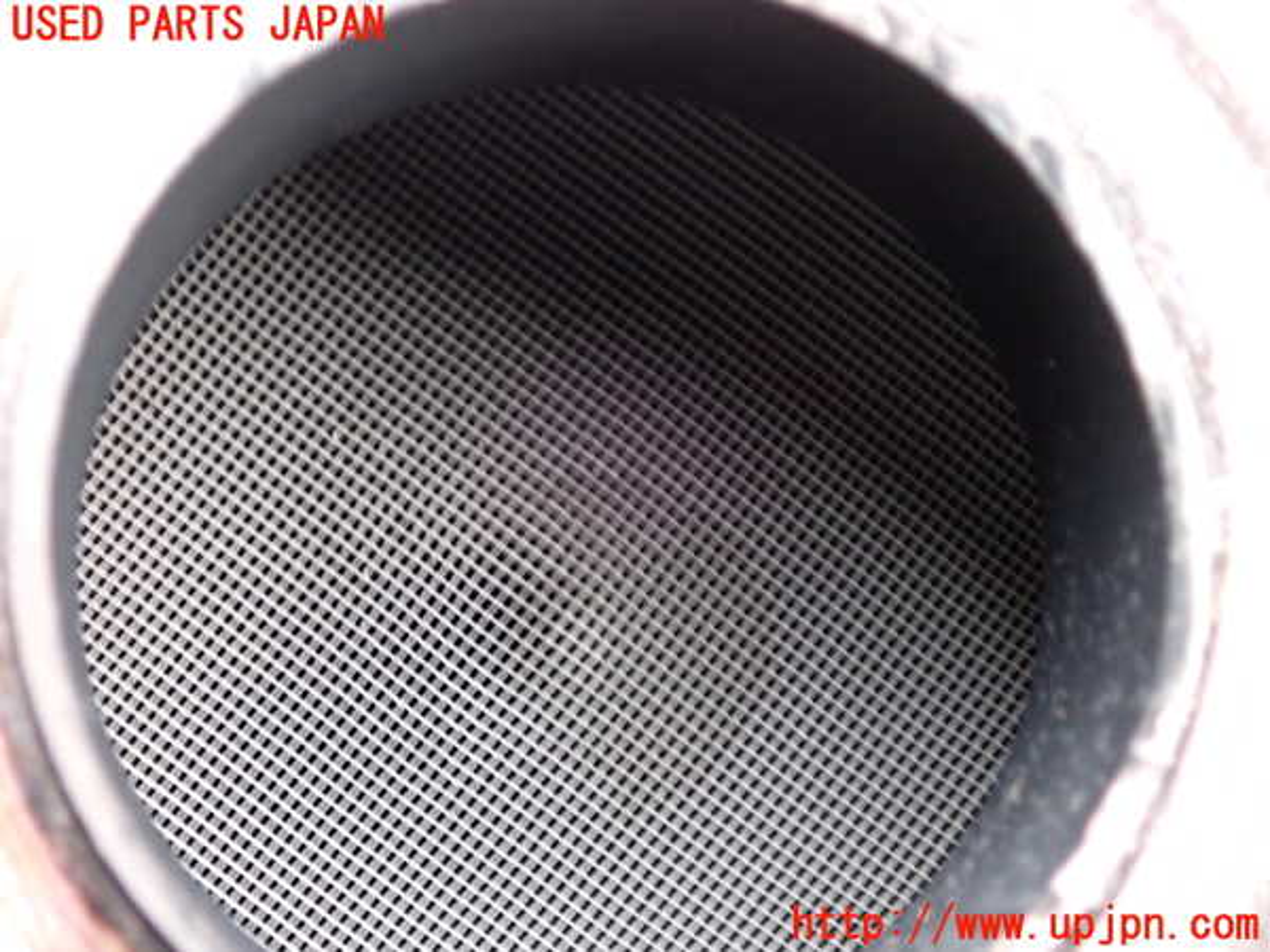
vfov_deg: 14.8
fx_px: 3669
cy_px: 476
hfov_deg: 19.6
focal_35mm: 100
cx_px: 635
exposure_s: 1/25
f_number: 4.9
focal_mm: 18
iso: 800
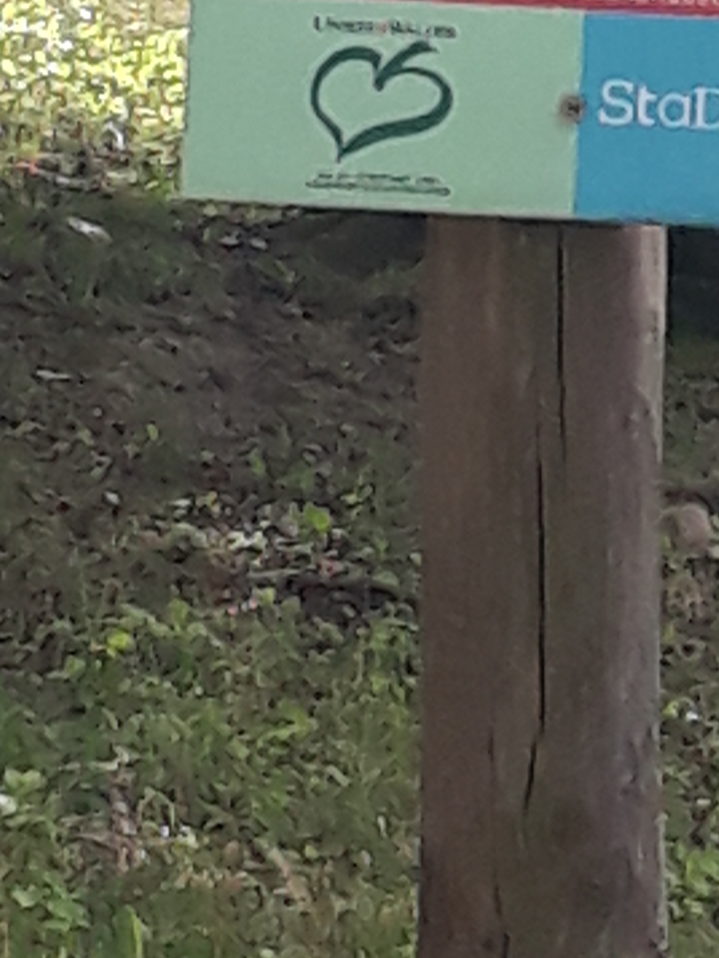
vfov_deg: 23.0
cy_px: -192
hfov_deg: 18.5
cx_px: 680
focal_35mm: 78
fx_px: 2160
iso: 40
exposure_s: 1/623
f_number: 1.9
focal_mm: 3.6
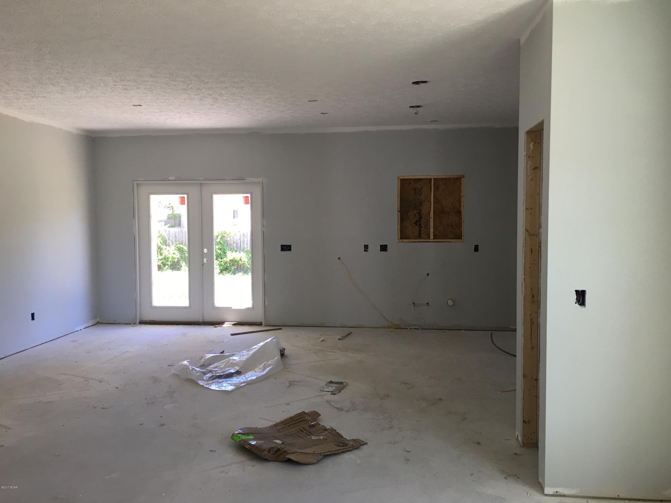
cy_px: 252
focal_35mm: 29
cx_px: 336
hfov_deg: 61.7
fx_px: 562
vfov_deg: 48.2
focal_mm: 4.15
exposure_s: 1/40
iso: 25
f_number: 2.2
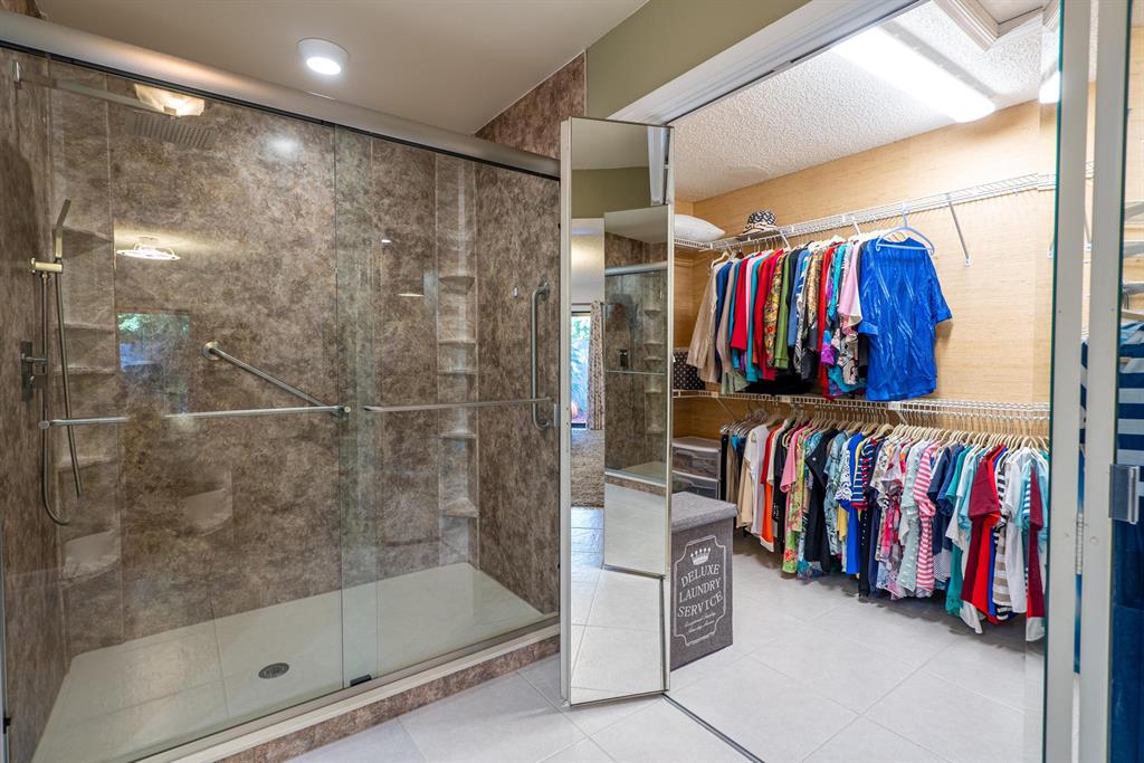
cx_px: 572
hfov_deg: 96.7
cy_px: 382
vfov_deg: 73.8
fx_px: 508
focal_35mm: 16
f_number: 7.1
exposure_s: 1.3
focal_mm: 16
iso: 100
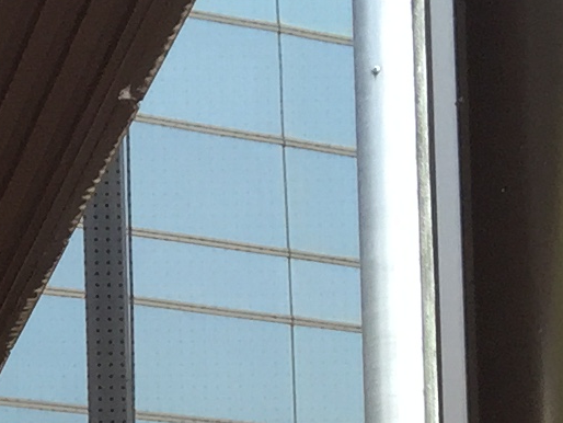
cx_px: -540
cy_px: 1186
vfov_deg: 7.3
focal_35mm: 184
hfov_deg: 10.0
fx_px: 2994
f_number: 2.2
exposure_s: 1/120
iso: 40
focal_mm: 4.15
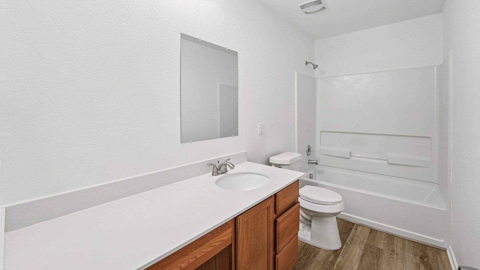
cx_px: 237
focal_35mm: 15
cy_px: 113
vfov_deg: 70.0
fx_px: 191
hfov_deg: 103.0
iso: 800
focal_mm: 14
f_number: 8
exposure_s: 1/200
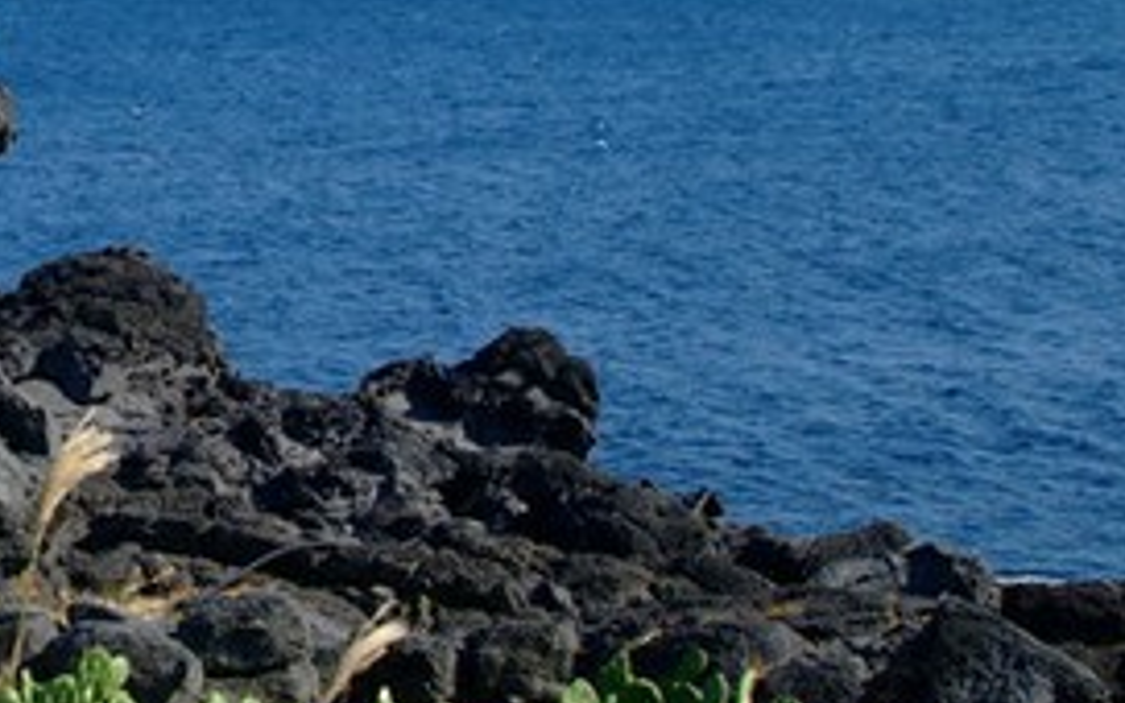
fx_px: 3955
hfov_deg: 16.0
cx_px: 128
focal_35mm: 129
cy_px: 333
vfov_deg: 10.2
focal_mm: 35
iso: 100
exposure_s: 1/180
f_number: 6.7
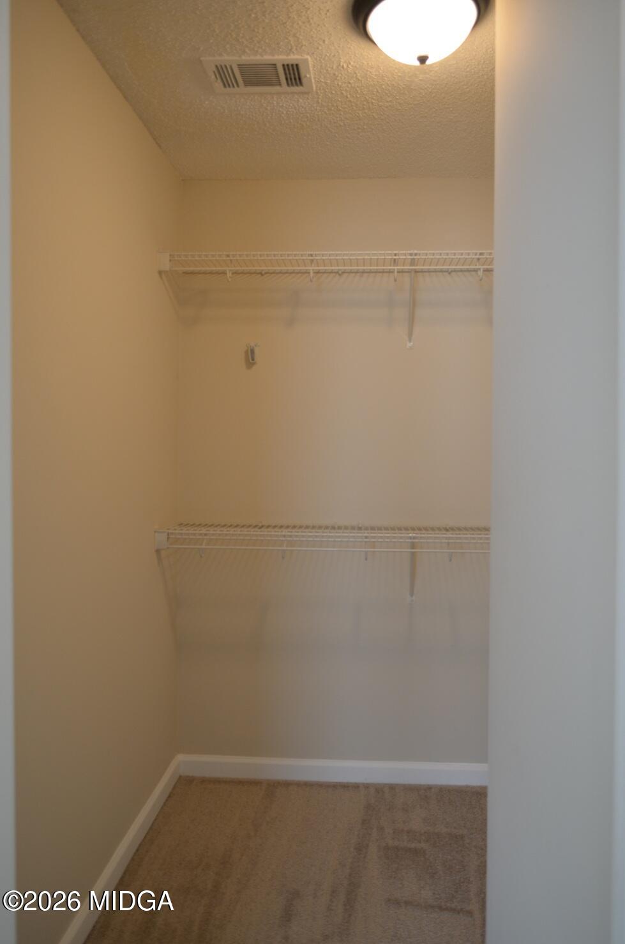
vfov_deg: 67.5
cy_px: 472
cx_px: 312
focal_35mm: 27
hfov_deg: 47.7
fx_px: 706
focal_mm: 18
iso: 400
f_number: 3.5
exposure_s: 1/50
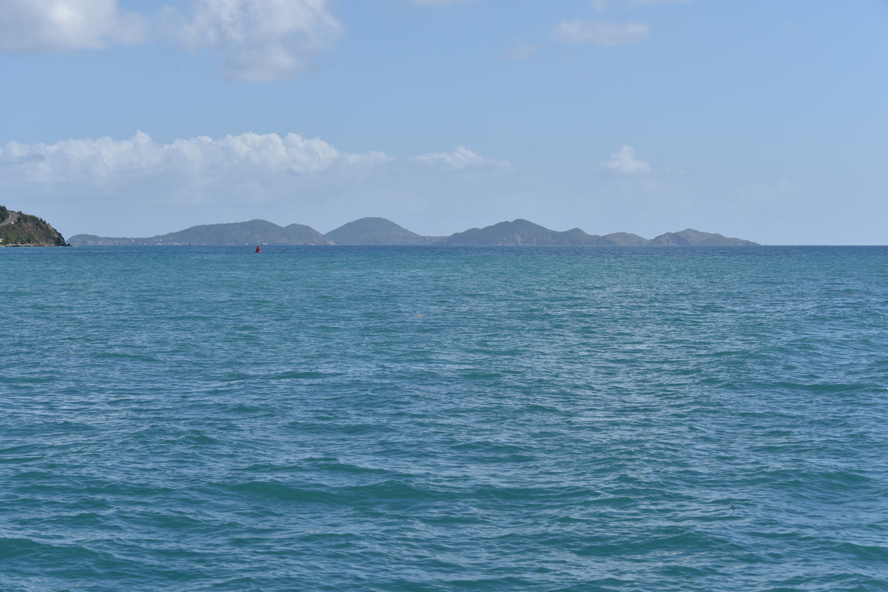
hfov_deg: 23.9
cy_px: 296
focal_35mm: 85
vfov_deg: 16.1
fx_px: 2097
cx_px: 444
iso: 100
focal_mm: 85
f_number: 10
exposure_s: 1/400
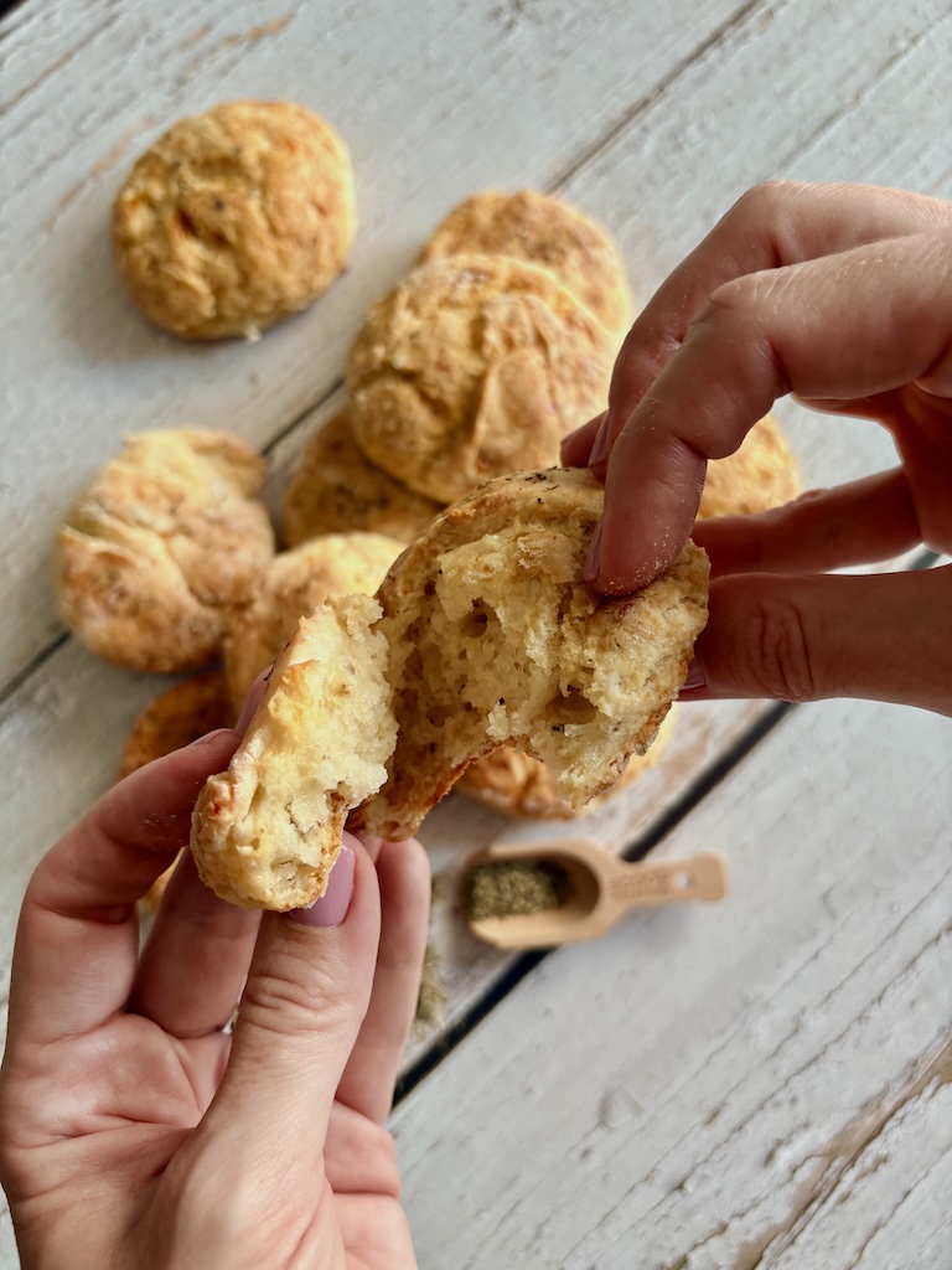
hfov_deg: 53.1
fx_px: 953
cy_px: 635
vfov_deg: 67.3
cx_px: 476
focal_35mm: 26
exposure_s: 1/121
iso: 125
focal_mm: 5.96
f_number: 1.6
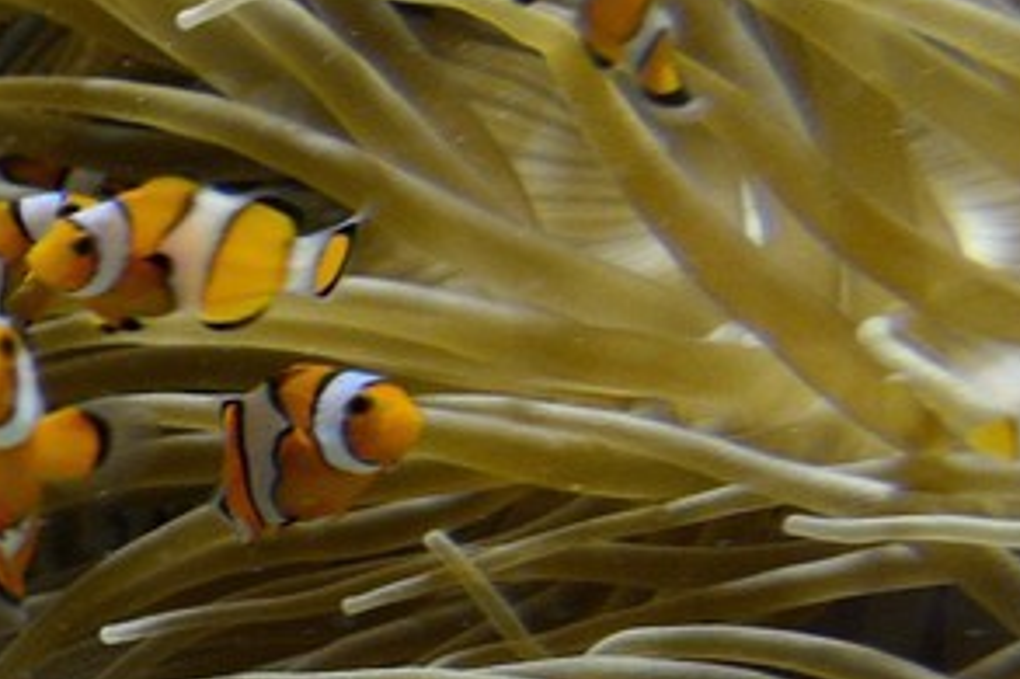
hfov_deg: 11.5
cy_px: 891
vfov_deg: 10.2
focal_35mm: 131
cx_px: -1737
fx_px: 3709
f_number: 7.1
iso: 1600
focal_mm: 24
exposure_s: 1/80
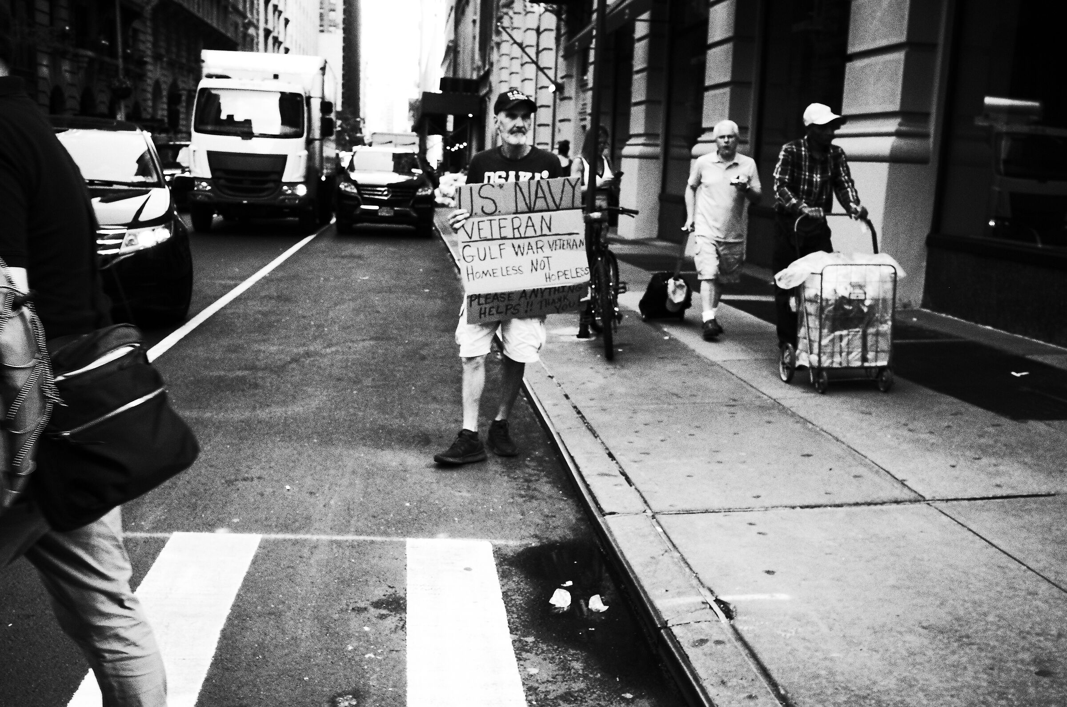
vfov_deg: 37.7
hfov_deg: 54.5
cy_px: 354
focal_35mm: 35
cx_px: 534
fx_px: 1035
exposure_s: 1/320
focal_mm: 18.3
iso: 1000
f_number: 5.6
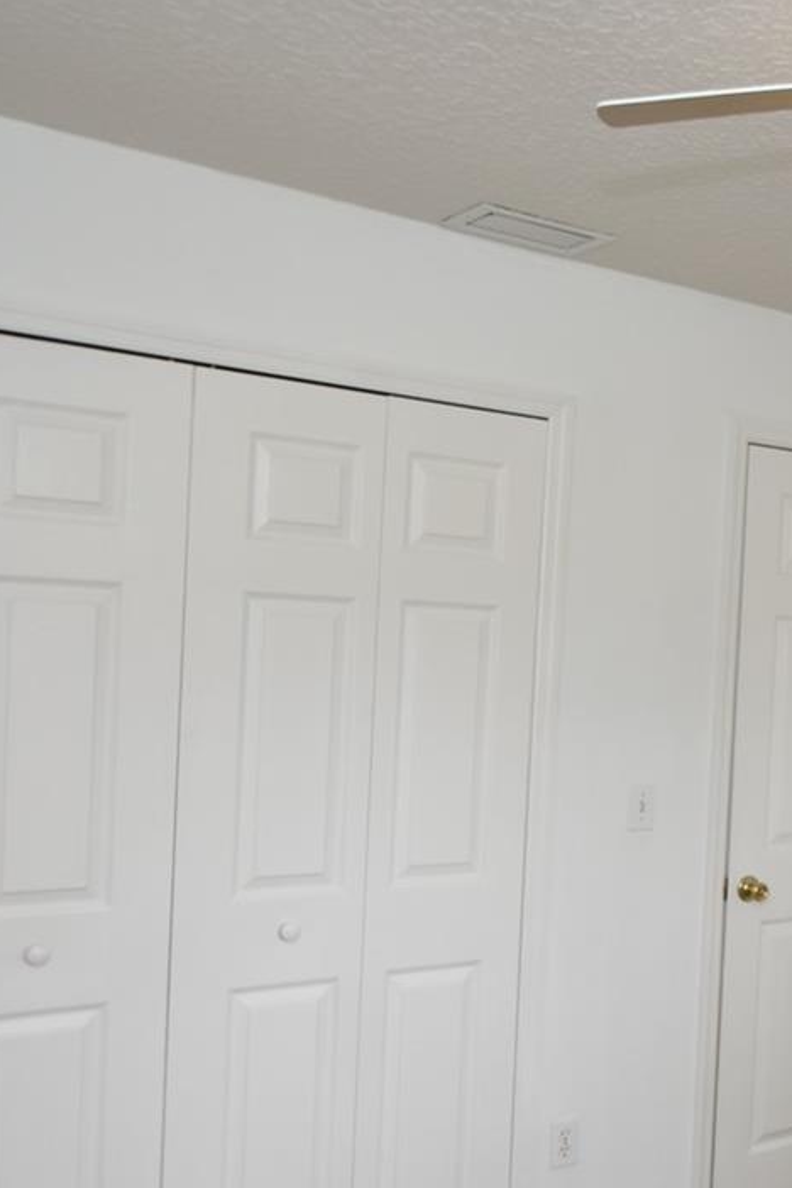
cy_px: 738
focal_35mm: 41
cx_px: 856
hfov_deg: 29.6
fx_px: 1353
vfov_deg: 47.0
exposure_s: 1/60
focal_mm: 12
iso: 280
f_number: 4
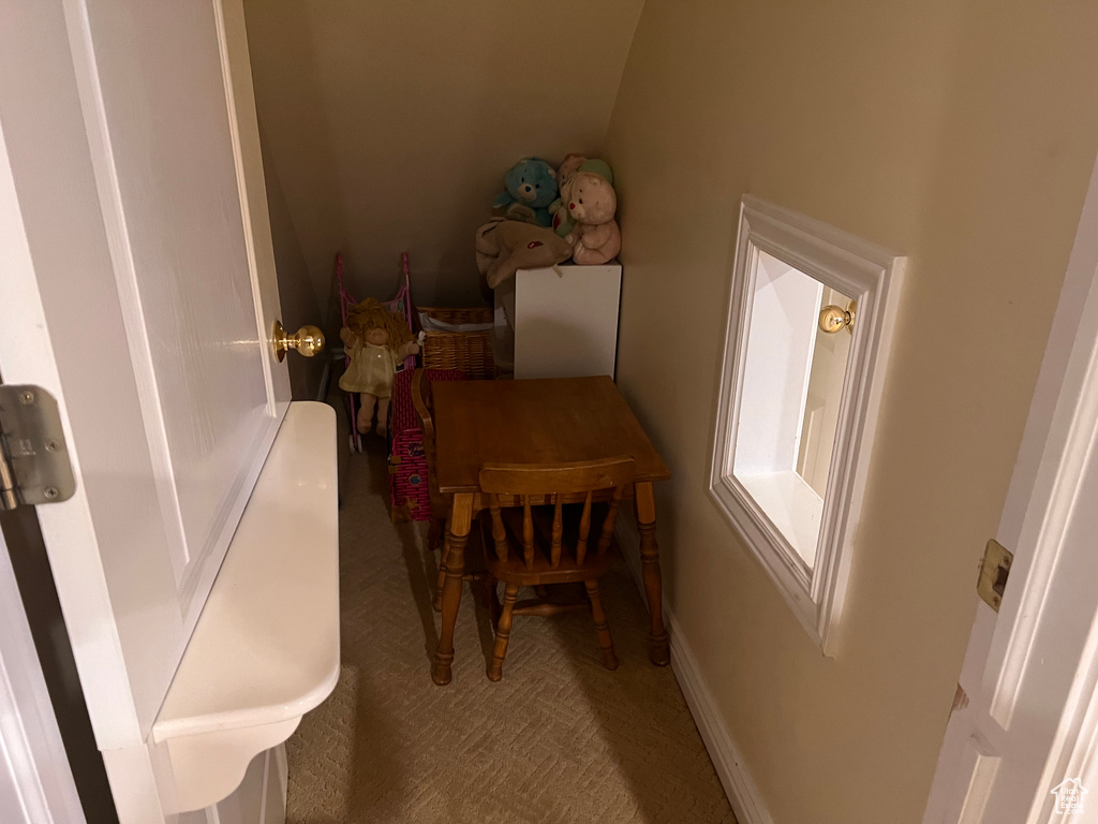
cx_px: 549
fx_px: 825
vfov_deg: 53.1
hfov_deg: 67.3
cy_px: 412
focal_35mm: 26
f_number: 1.5
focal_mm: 5.7
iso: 500
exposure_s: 1/40
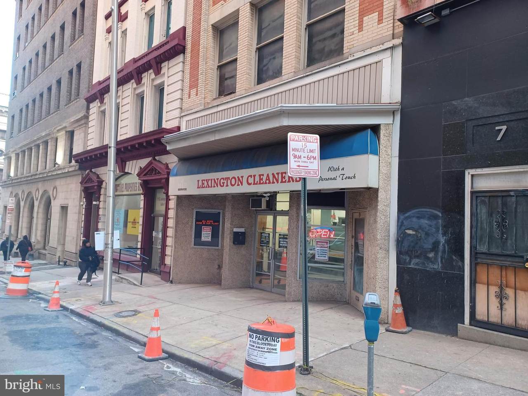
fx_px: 381
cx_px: 264
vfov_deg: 54.9
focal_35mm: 25
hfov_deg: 69.4
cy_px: 198
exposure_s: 1/60
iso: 250
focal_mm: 4.6
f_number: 1.8
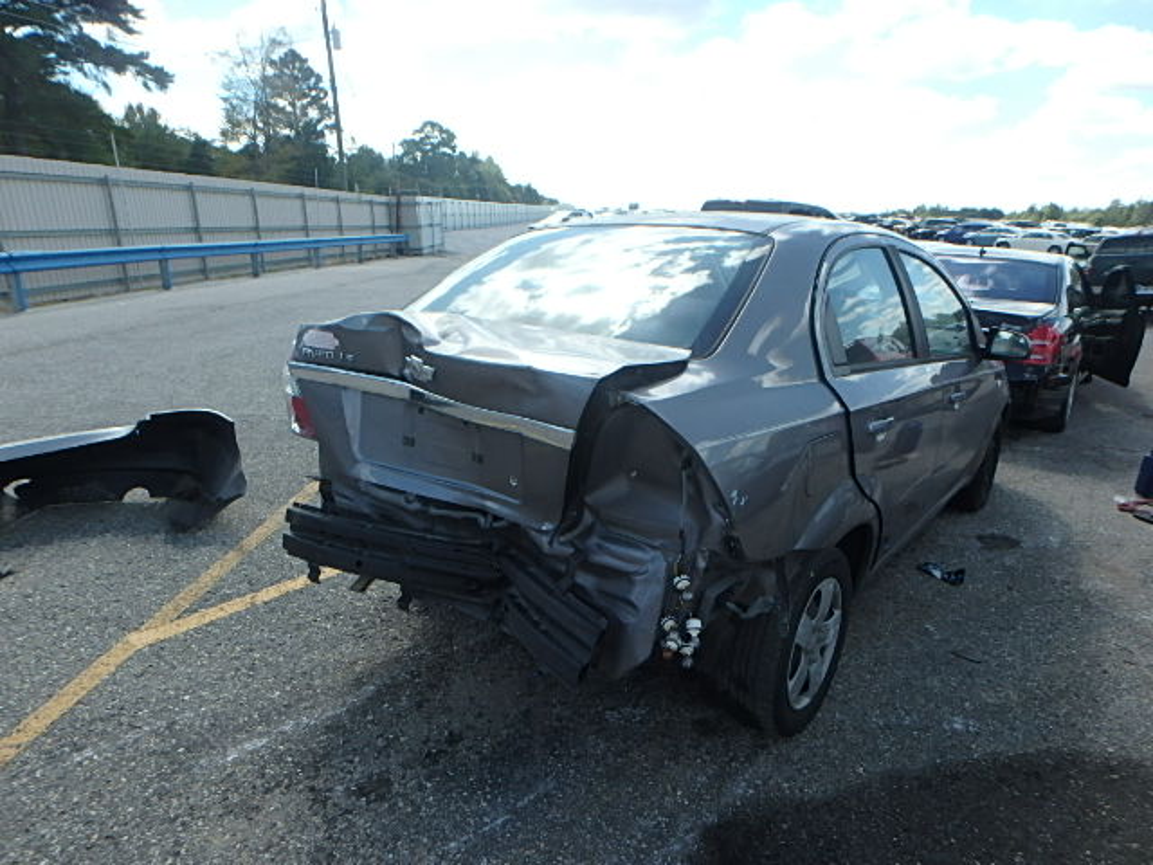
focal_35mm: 21
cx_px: 576
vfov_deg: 63.4
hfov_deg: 79.0
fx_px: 699
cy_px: 432
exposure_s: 1/500
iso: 125
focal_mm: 3.7
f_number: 3.5
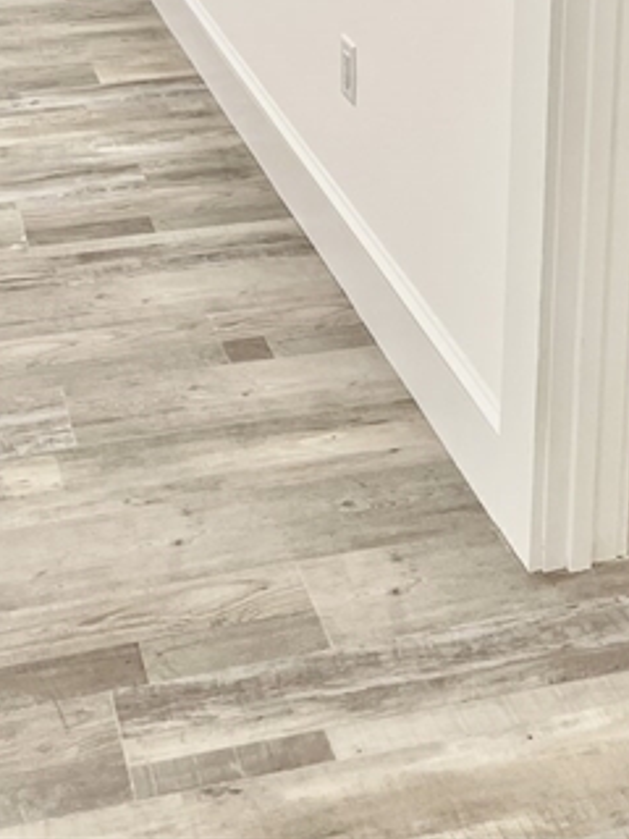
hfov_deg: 24.4
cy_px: -165
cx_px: 244
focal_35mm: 60
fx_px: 1454
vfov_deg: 28.1
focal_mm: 5.1
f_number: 1.6
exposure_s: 1/60
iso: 80
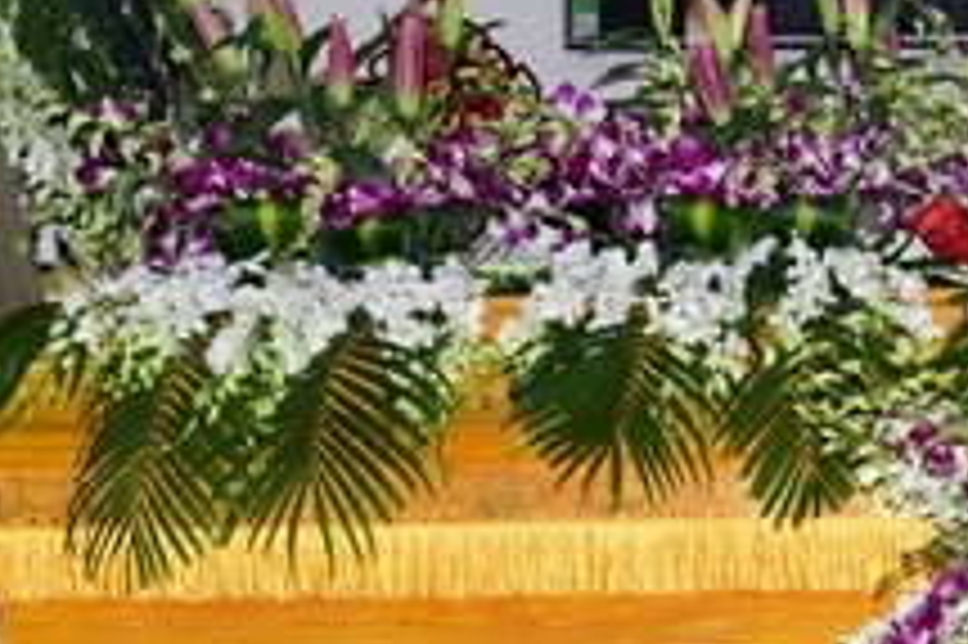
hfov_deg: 16.1
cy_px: 739
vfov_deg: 11.1
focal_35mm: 121
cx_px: 1243
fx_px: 3251
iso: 640
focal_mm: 40
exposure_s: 1/80
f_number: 5
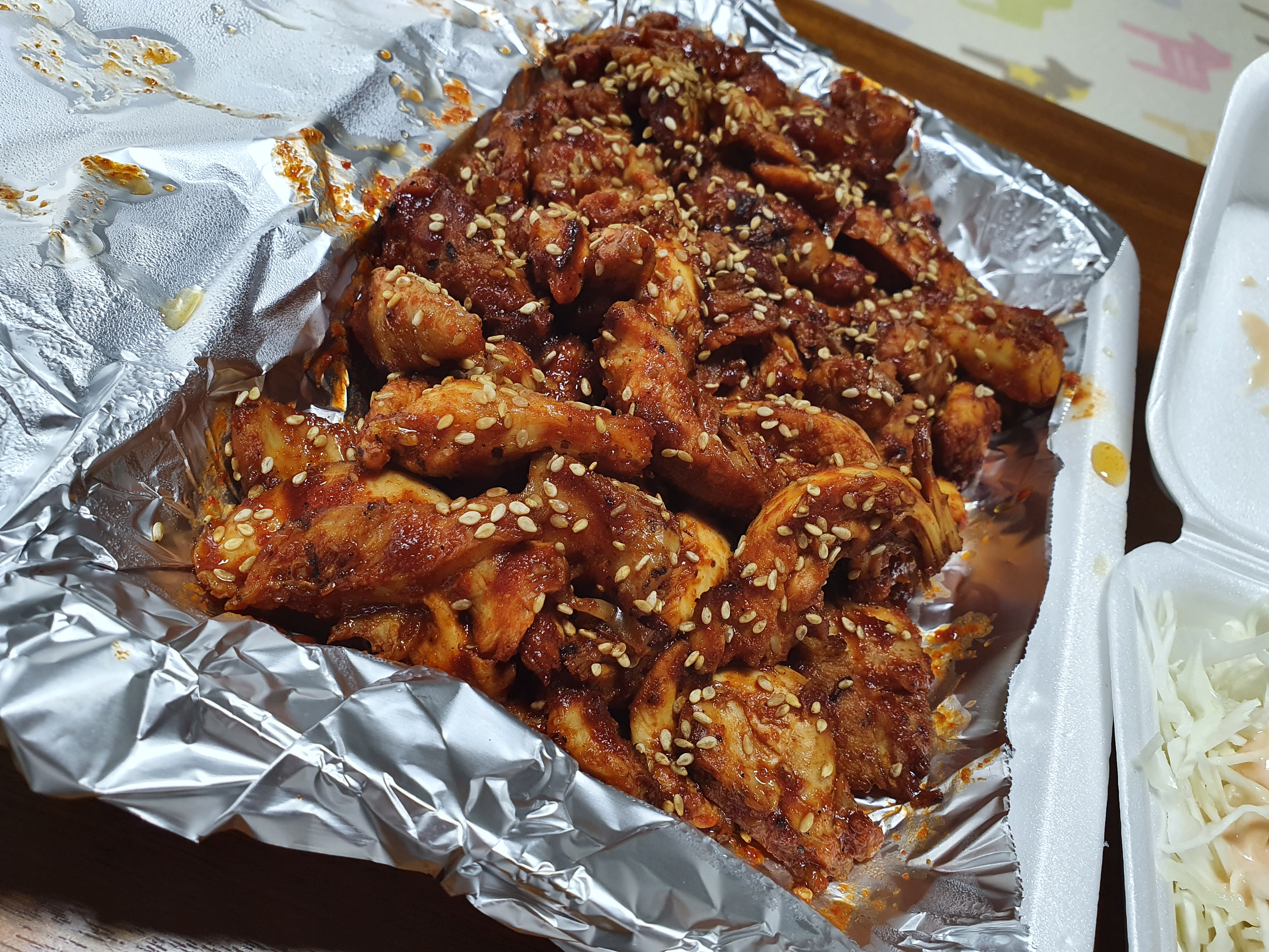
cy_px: 476
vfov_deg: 53.1
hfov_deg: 67.3
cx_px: 634
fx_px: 953
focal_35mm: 26
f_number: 2.4
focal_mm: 4.32
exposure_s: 1/40
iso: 160
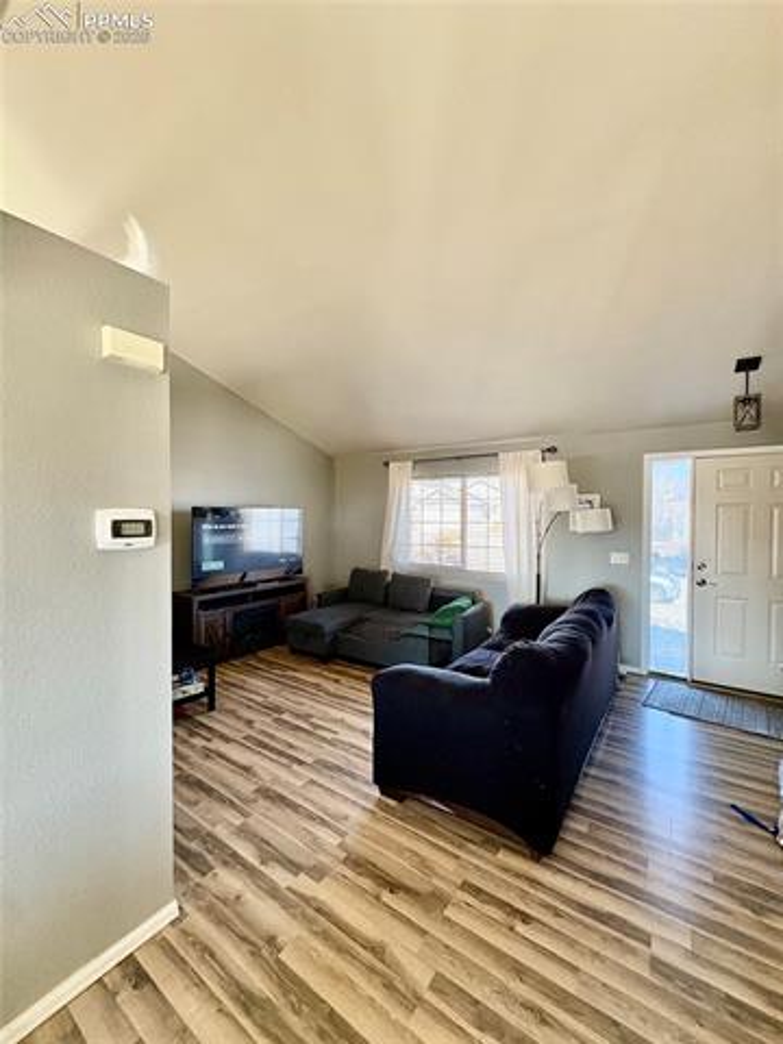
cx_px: 392
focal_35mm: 14
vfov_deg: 102.1
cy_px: 522
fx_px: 422
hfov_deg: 85.7
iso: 250
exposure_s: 1/74
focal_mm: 2.22
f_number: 2.2
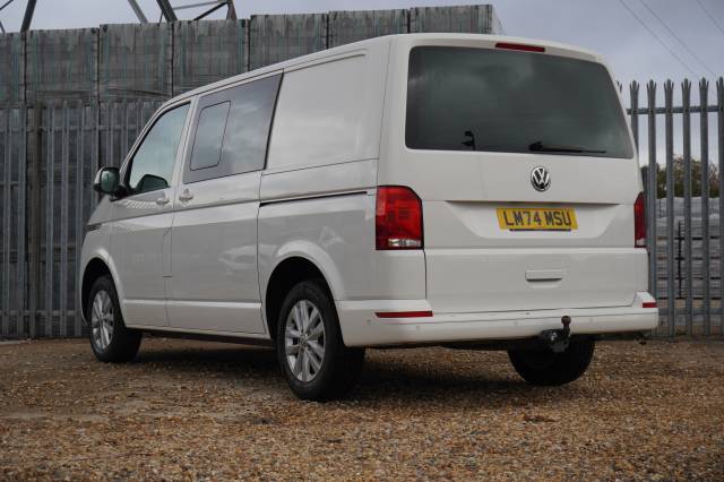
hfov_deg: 32.6
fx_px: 1236
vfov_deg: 22.1
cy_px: 241
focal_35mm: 62
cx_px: 362
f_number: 5.6
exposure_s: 1/200
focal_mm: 41
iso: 160
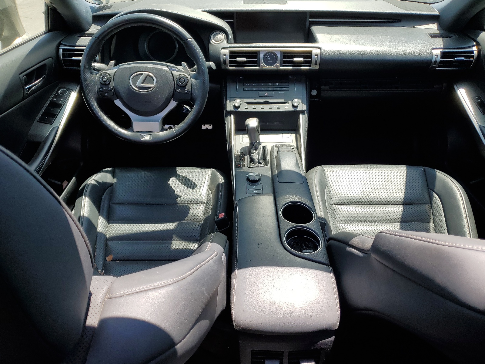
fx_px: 364
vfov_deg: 53.1
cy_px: 182
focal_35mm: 26
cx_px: 242
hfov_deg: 67.3
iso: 50
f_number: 1.5
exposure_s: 1/769
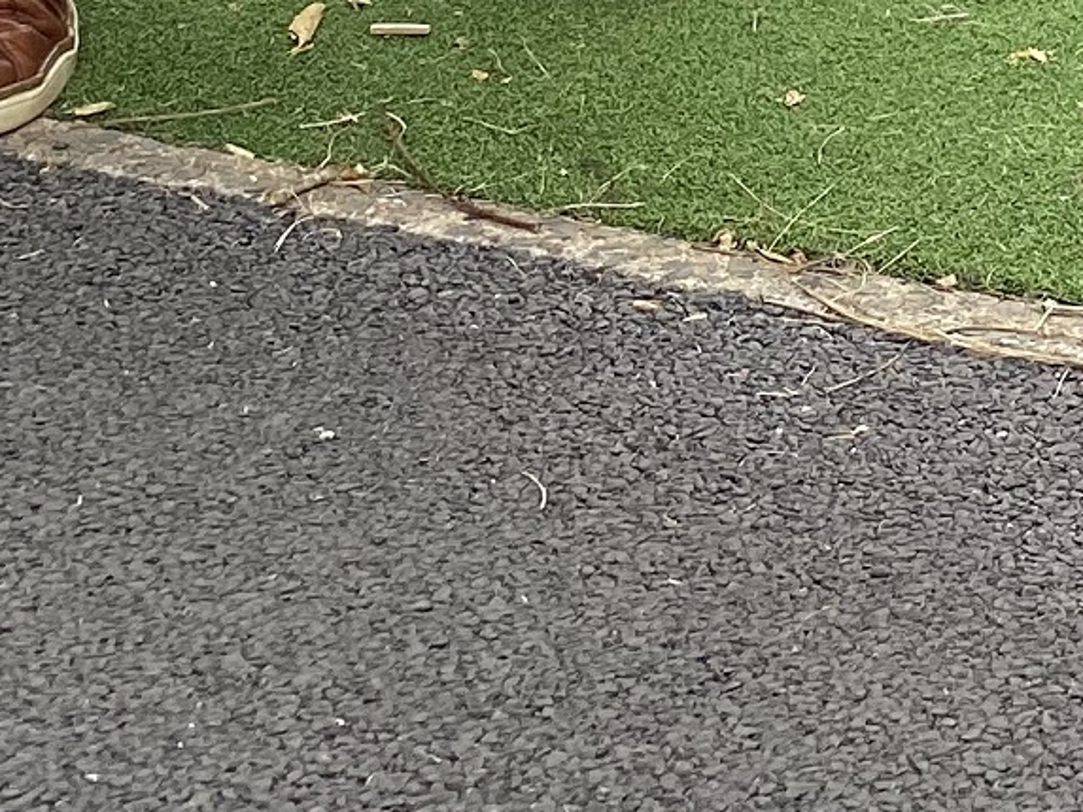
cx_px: 1702
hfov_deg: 14.2
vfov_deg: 10.1
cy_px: -1145
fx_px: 4005
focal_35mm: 128
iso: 32
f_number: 1.8
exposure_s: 1/1206
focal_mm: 4.25
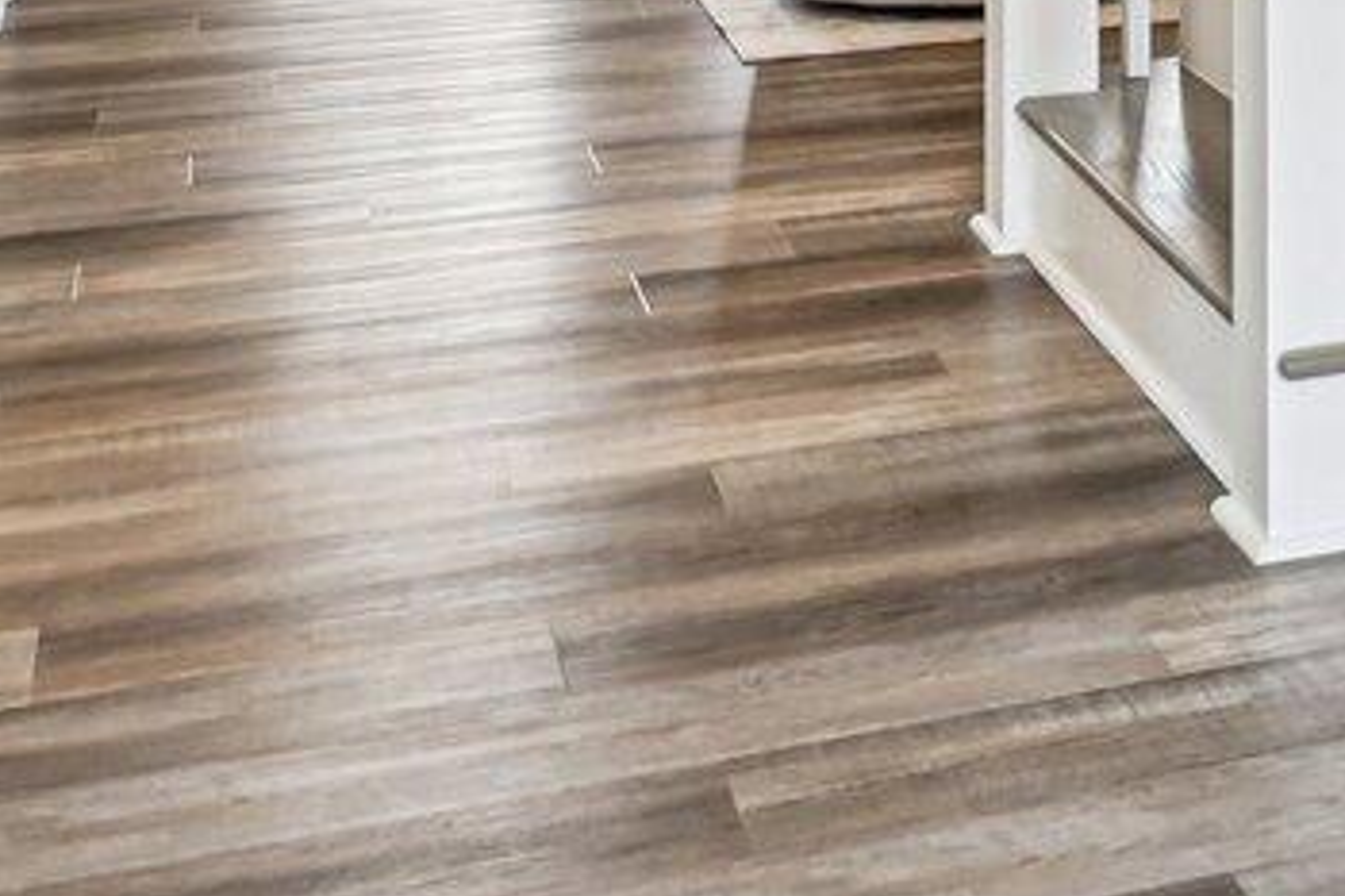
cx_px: 1656
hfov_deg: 22.6
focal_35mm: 82
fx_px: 3062
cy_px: -690
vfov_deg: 14.7
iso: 200
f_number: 9
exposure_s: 1/6
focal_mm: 14
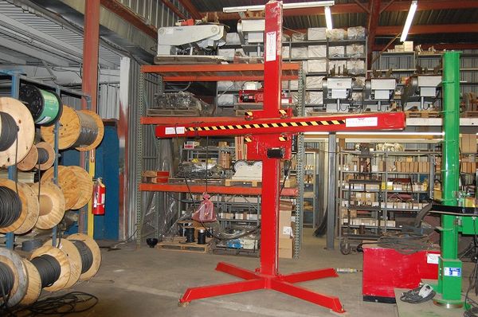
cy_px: 158
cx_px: 239
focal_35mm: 33
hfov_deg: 57.3
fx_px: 437
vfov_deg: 39.8
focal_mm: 22
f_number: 3.8
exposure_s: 1/60
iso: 800
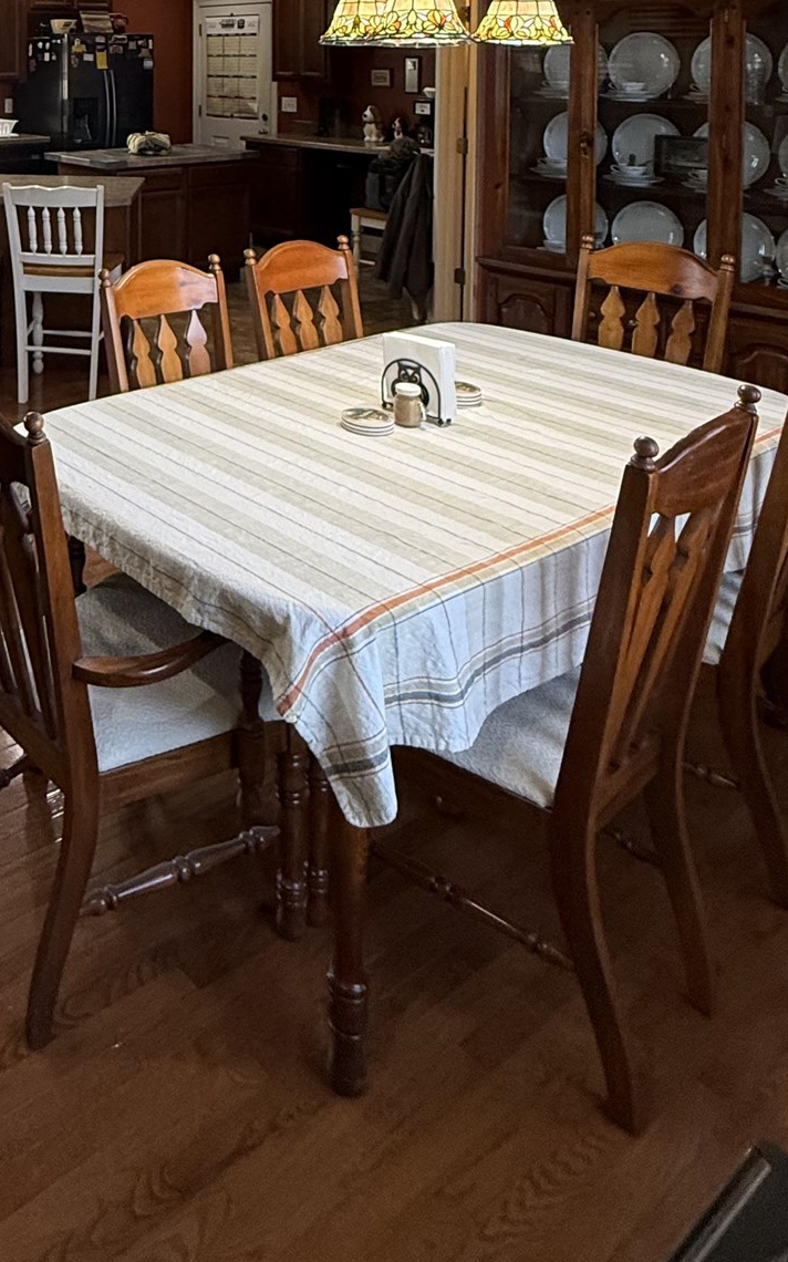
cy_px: 96
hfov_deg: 37.6
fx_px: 1031
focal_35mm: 30
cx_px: 12
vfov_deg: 53.8
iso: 320
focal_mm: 2.22
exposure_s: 1/120
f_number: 2.2
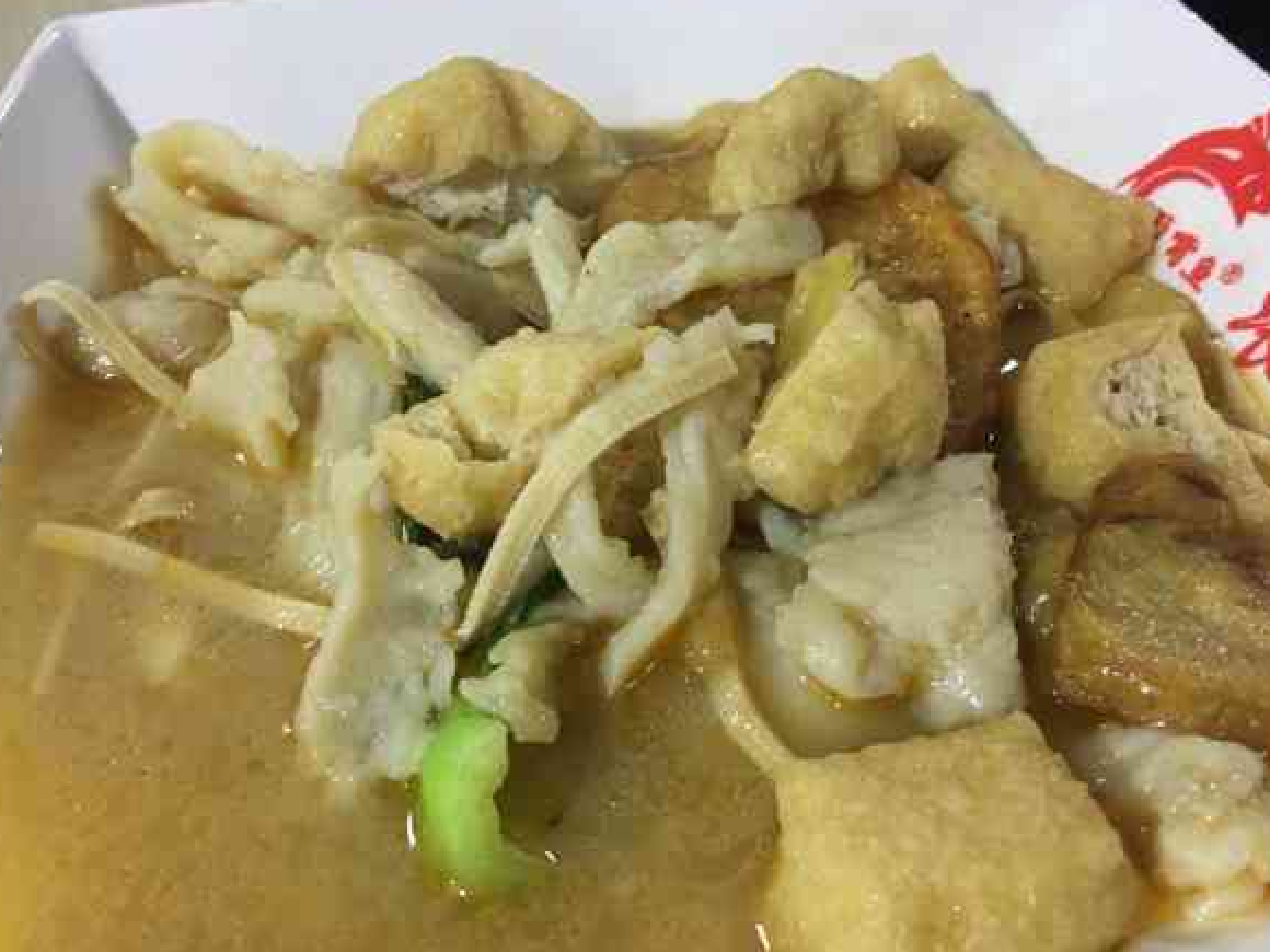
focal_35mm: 35
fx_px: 1284
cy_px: 550
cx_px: 663
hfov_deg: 52.6
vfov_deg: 40.6
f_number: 2.2
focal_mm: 4.15
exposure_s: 1/33
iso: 160
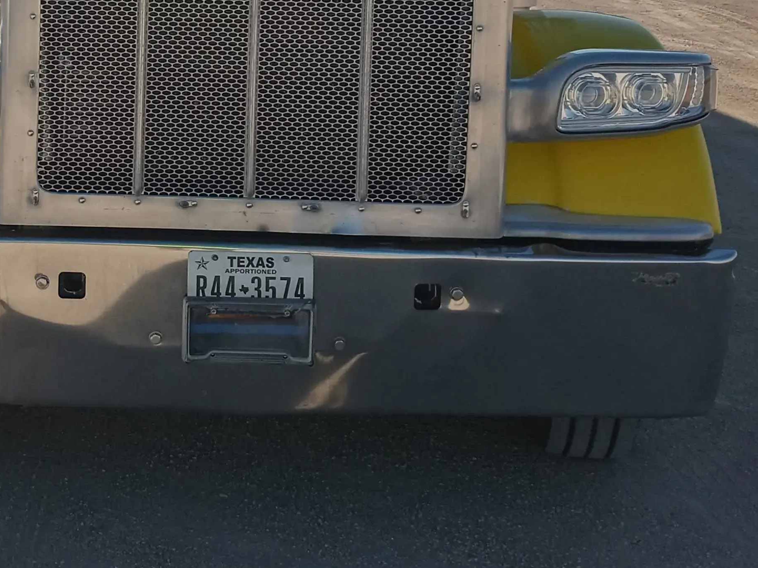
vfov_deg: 22.1
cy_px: 3
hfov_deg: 29.6
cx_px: 151
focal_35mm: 64
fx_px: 1401
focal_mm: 3.61
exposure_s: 1/2695
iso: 100
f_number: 1.8
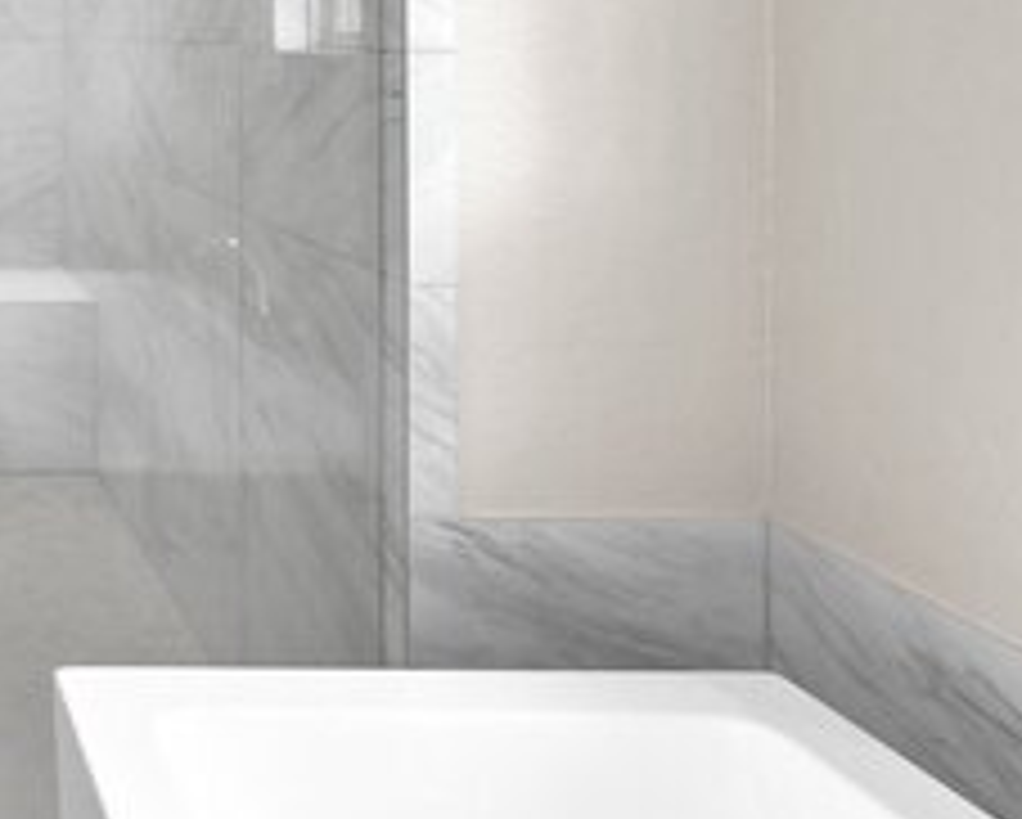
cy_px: 43
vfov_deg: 36.9
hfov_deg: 37.7
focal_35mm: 37
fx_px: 1120
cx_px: -189
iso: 1000
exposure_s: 1/60
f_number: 6.3
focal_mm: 14
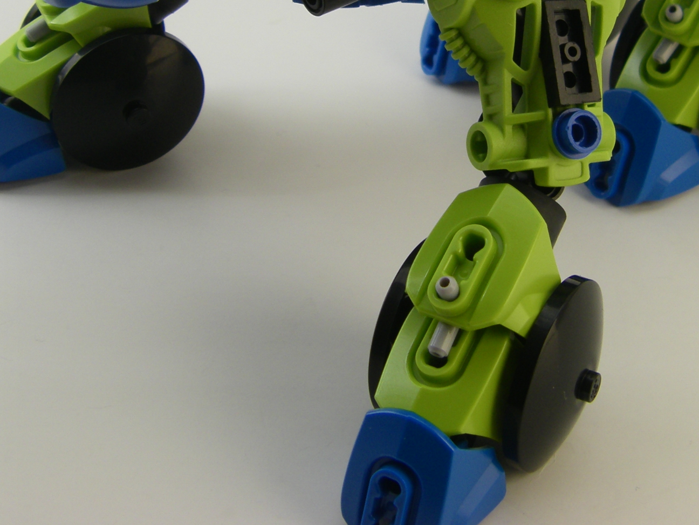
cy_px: 48
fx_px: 1535
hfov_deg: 25.5
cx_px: 459
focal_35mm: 76
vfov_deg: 19.0
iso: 64
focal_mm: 6.3
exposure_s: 1/160
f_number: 3.5
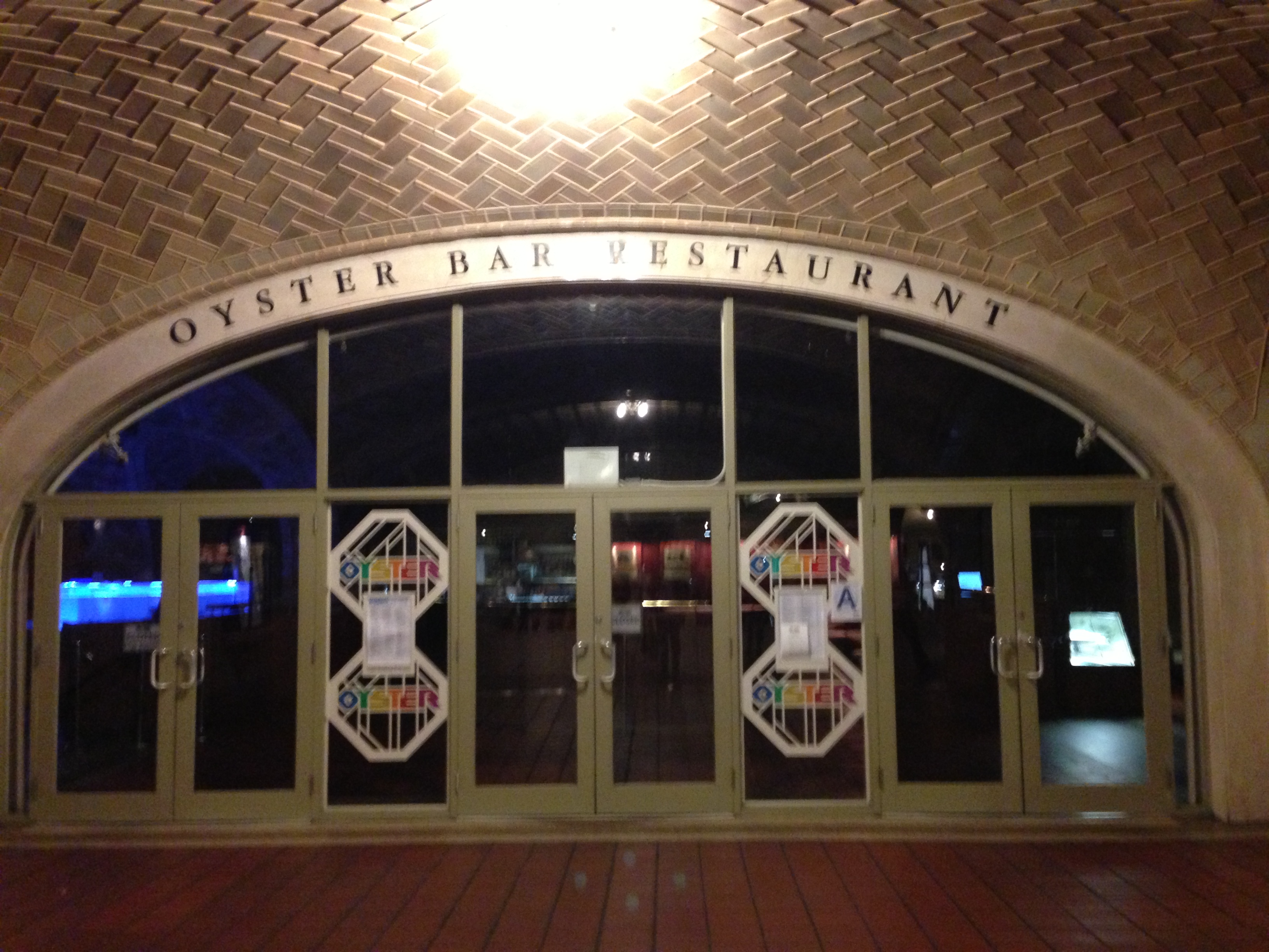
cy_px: 476
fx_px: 1210
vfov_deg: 42.9
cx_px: 634
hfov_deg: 55.4
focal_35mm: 33
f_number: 2.4
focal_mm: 4.13
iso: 500
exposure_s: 1/15
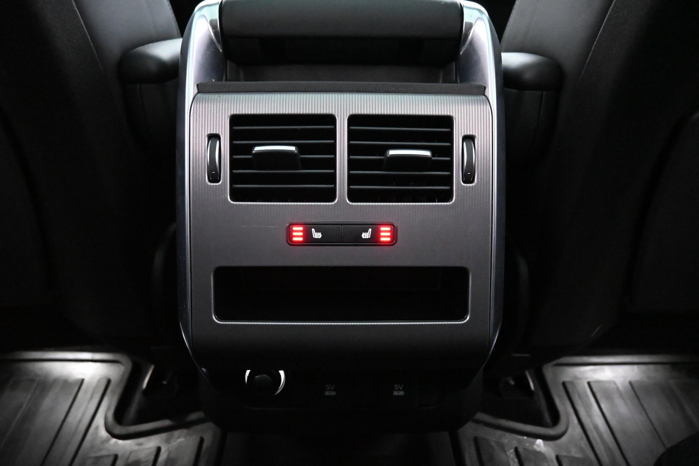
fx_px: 466
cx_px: 350
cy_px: 233
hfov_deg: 73.7
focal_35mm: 24
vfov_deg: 53.1
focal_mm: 16
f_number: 3.5
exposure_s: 1/25
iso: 11400
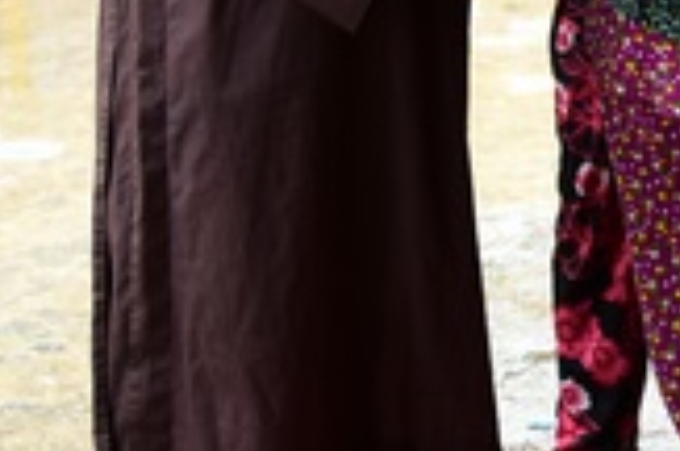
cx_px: 872
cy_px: -38
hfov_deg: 15.8
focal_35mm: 124
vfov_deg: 10.9
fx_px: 2338
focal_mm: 31
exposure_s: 1/80
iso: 320
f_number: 4
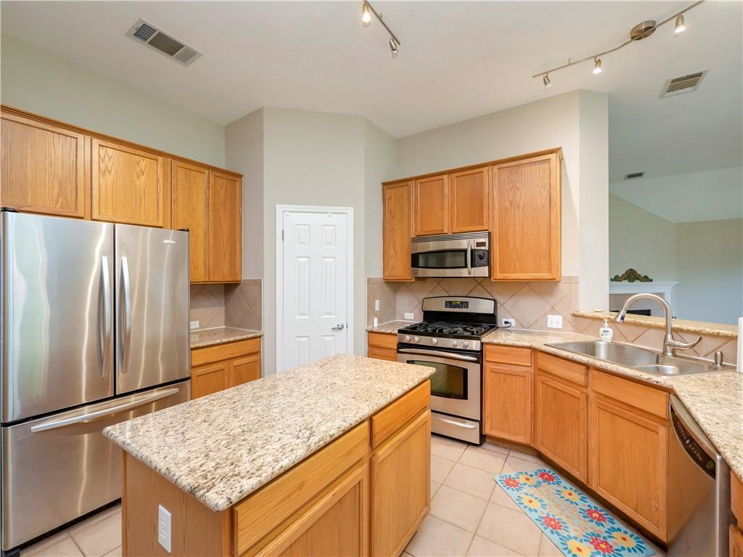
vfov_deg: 85.7
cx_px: 372
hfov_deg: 102.1
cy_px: 278
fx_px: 300
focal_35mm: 14
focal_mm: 7
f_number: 4.5
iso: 500
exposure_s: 1/8
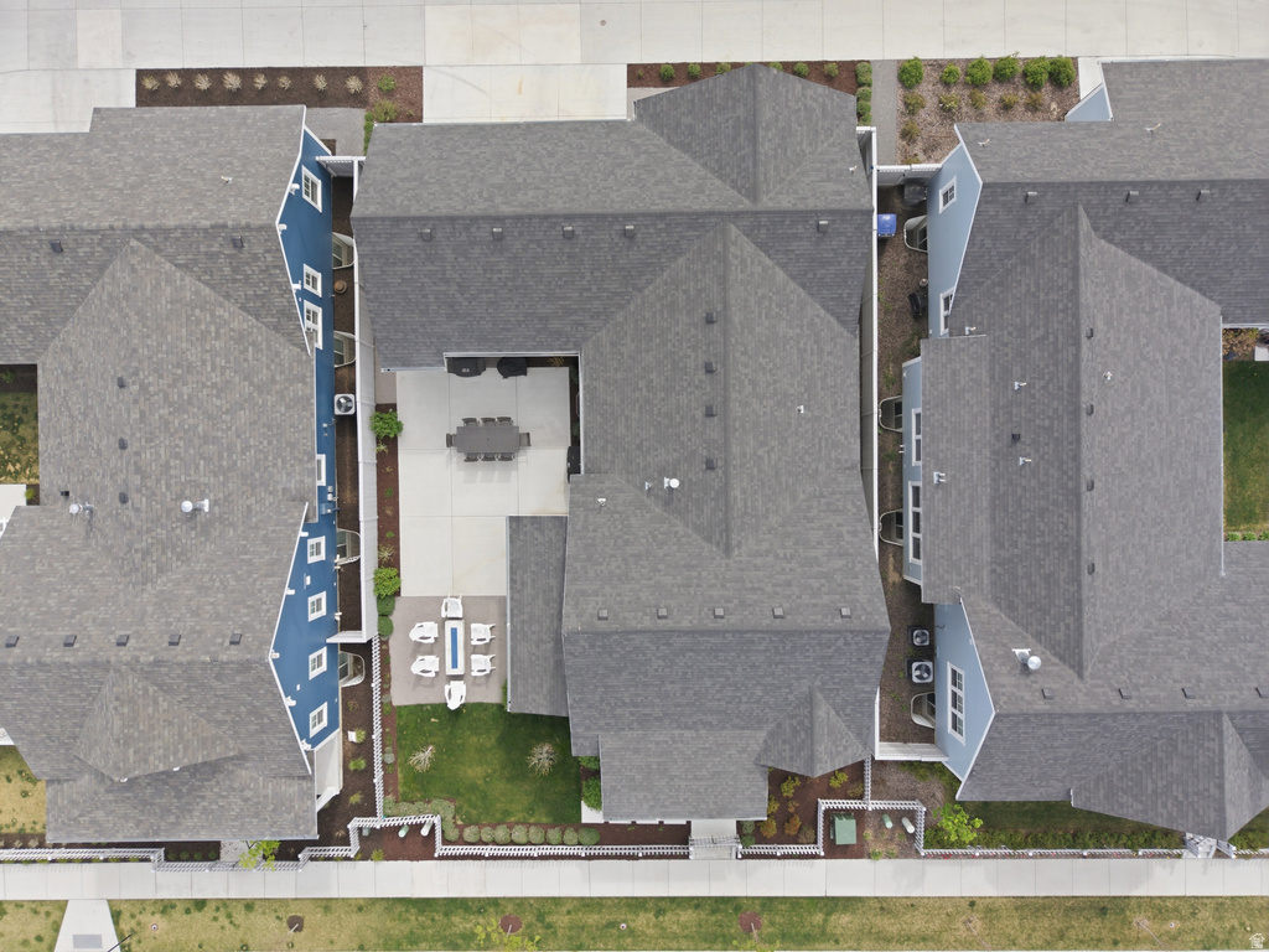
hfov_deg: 71.6
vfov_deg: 56.8
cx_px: 634
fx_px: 880
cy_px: 476
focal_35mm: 24
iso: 170
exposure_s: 1/1500
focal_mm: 8.7
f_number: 1.8
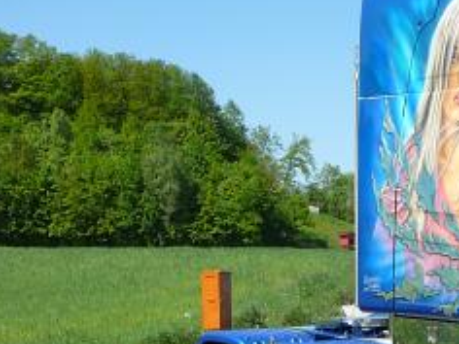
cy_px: 257
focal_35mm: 95
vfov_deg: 15.5
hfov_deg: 19.0
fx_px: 1260
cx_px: 611
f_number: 5
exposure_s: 1/400
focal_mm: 5.2
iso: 80
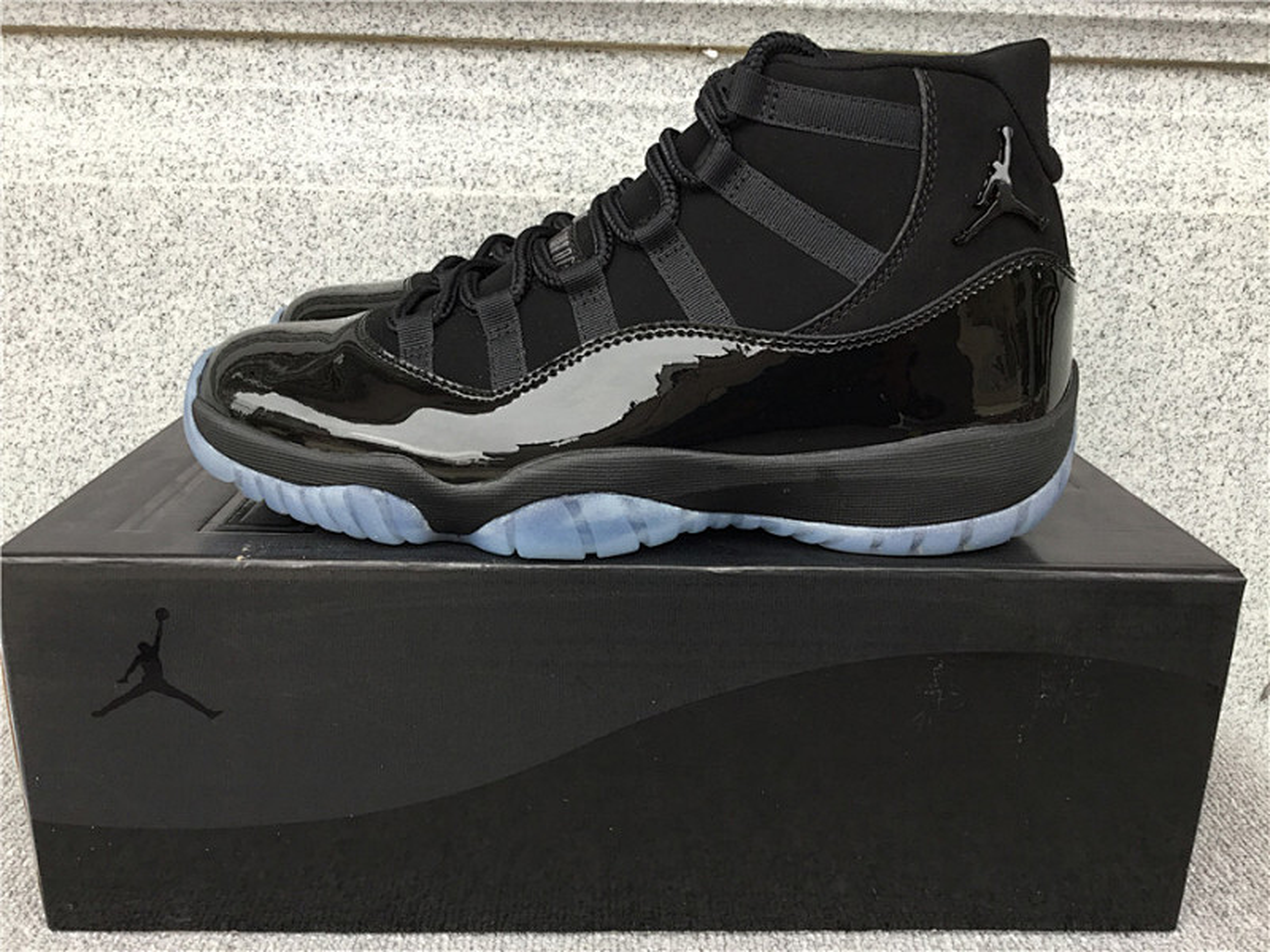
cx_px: 635
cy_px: 476
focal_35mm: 31
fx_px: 1137
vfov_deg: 45.4
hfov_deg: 58.4
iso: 40
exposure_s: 1/100
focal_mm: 3.3
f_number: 2.4
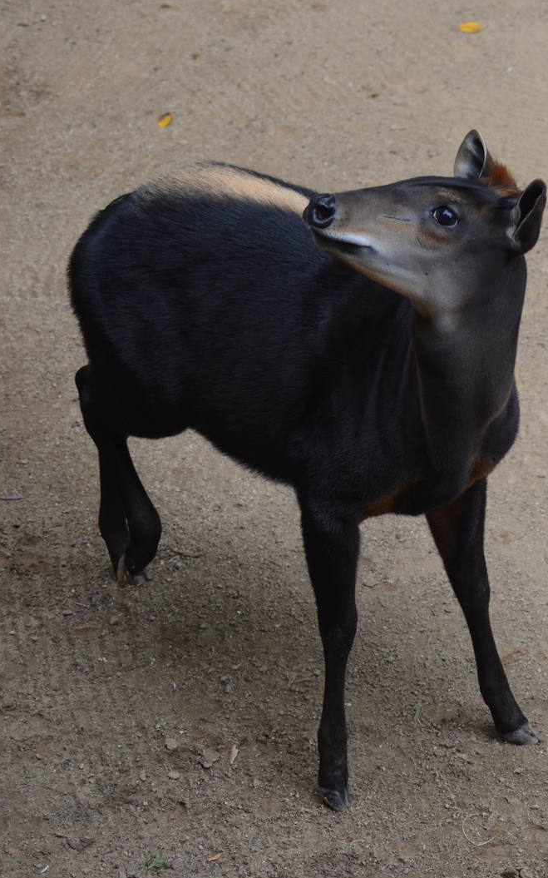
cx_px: 315
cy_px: 439
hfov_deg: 8.1
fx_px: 3873
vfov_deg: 12.9
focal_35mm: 162
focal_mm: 70
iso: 400
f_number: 4.5
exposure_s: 1/320
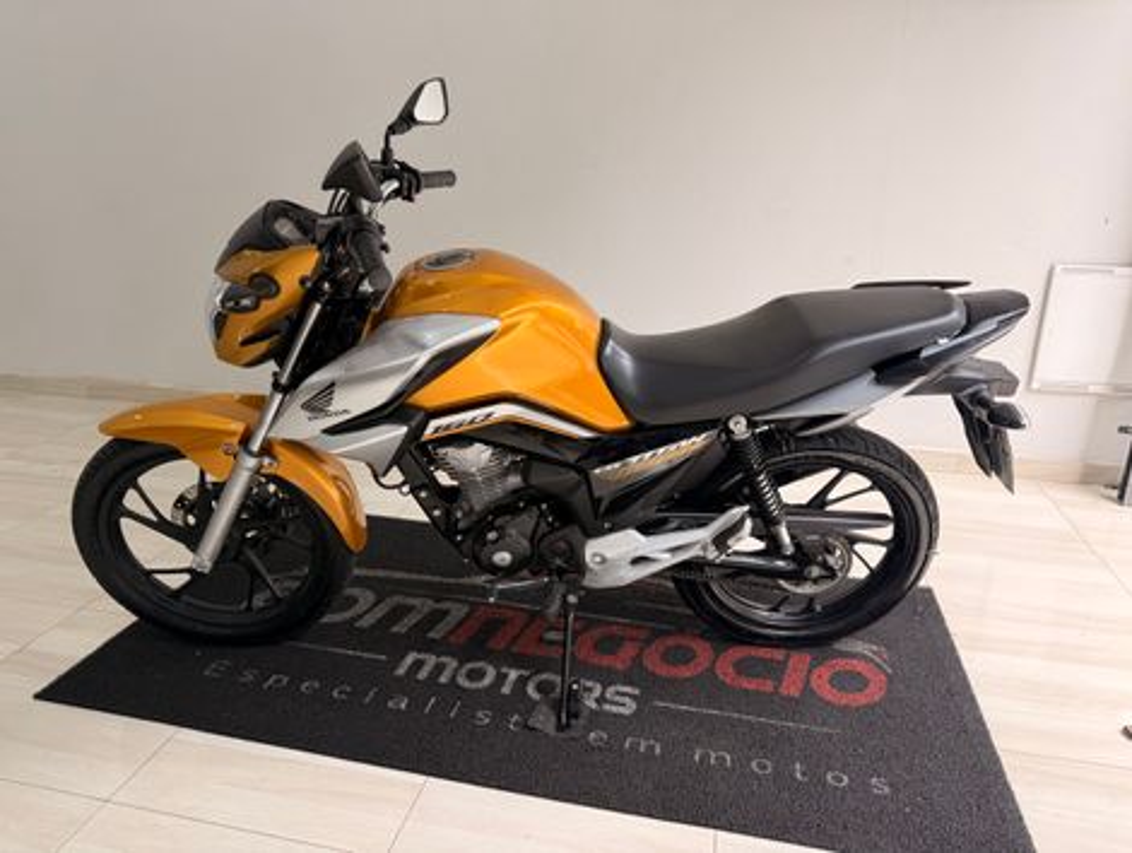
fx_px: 786
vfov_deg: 56.9
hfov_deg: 71.5
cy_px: 426
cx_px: 566
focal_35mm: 24
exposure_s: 1/228
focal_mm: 6.76
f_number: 1.78
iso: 80
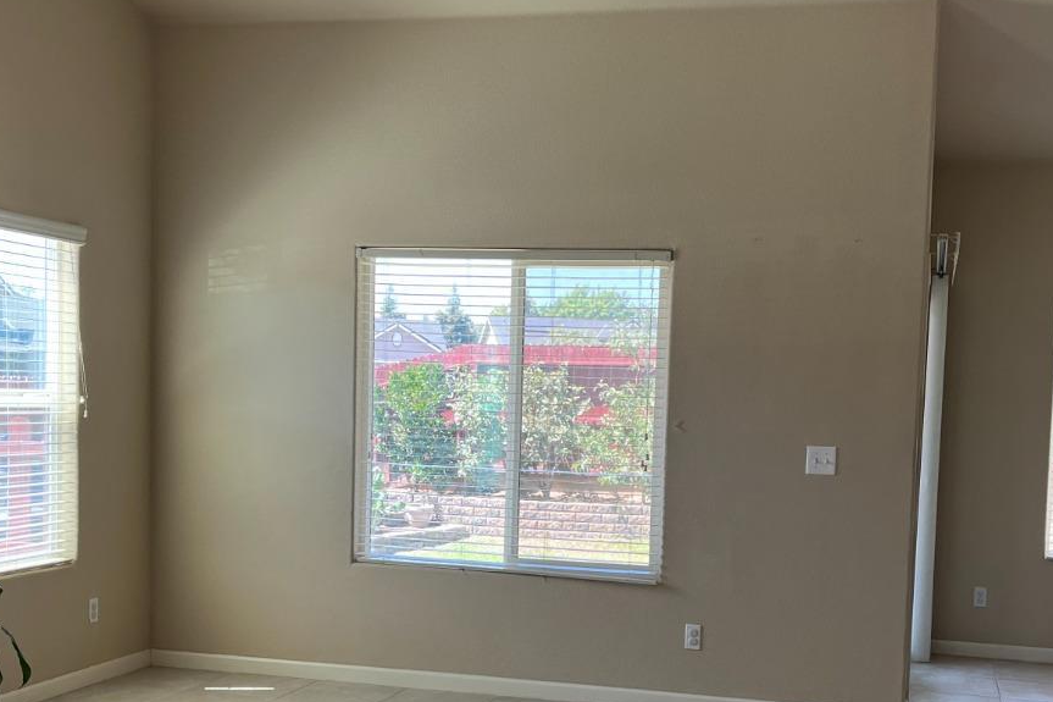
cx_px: 587
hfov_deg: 41.9
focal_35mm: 47
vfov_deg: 28.4
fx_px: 1374
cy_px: 495
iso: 64
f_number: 1.6
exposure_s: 1/132
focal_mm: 5.1
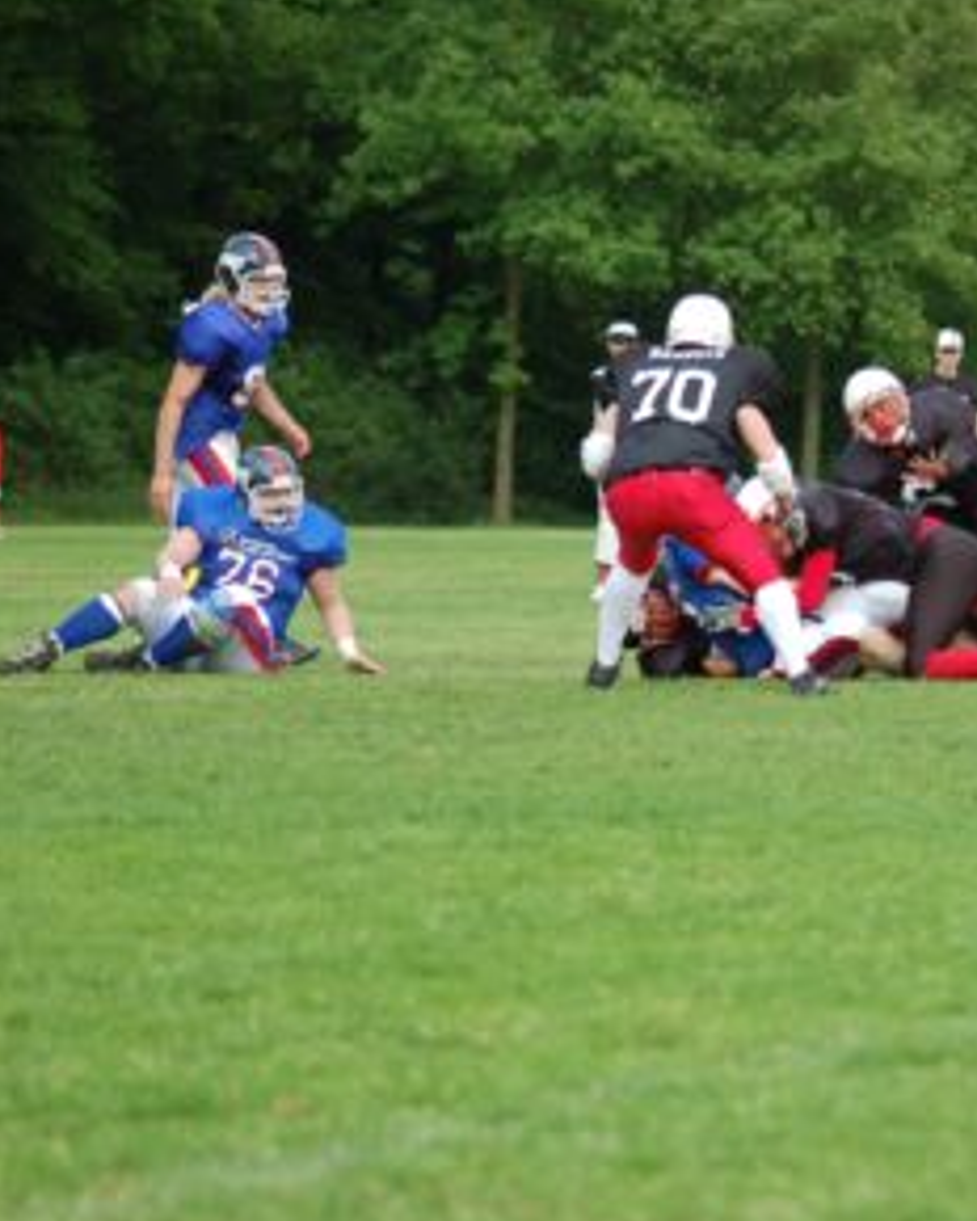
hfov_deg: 6.4
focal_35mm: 241
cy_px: 619
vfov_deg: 8.0
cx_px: 870
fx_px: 8711
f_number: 4.2
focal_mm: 110
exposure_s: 1/1000
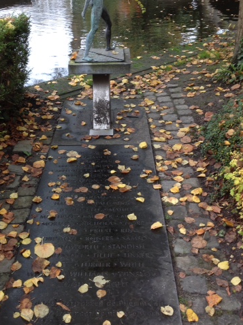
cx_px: 96
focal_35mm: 47
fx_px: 441
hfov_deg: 30.7
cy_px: 127
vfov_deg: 40.2
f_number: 2.4
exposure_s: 1/40
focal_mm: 4.28
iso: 50
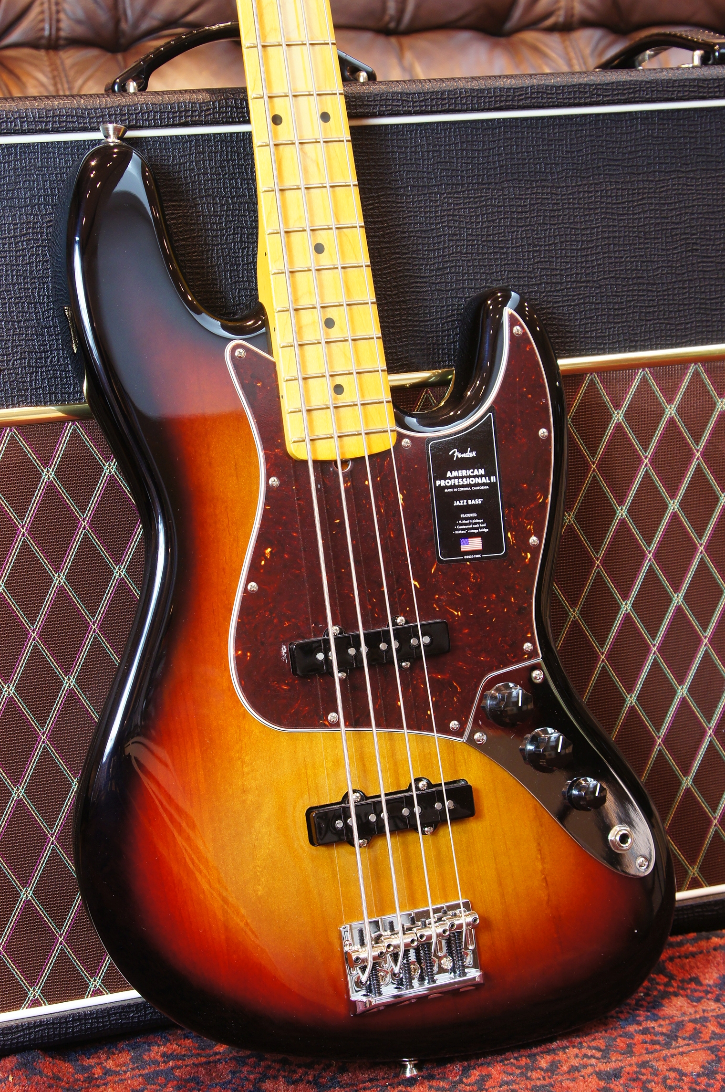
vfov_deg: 27.0
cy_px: 546
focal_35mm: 75
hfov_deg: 18.1
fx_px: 2271
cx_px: 362
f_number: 8
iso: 400
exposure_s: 1/5
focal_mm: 50
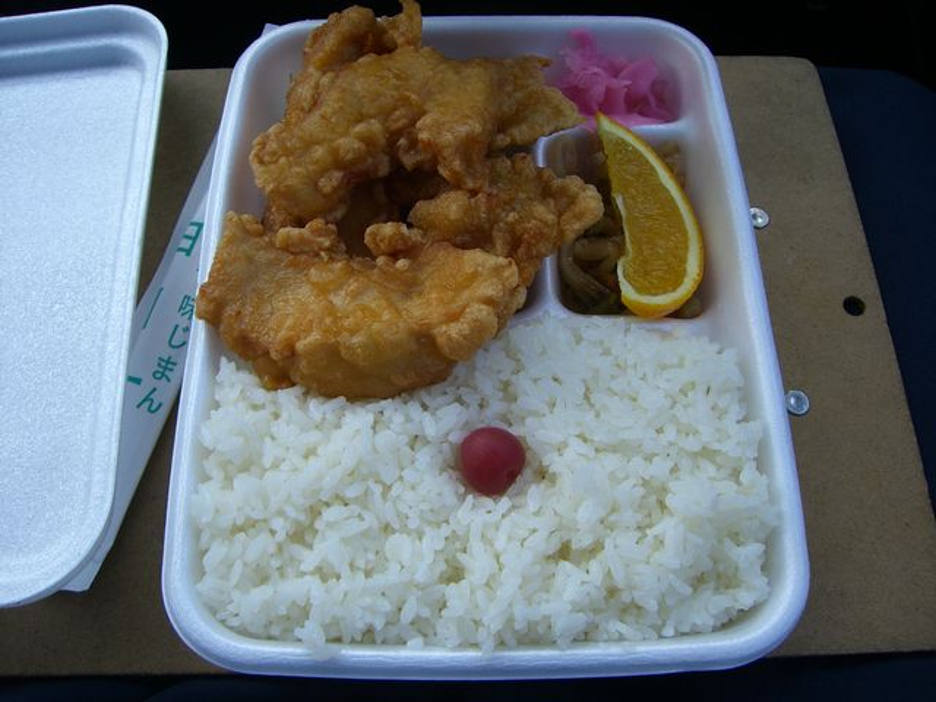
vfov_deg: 37.7
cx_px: 468
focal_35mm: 38
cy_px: 351
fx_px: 1028
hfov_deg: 49.0
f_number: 2.7
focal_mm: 6.2
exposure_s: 1/160
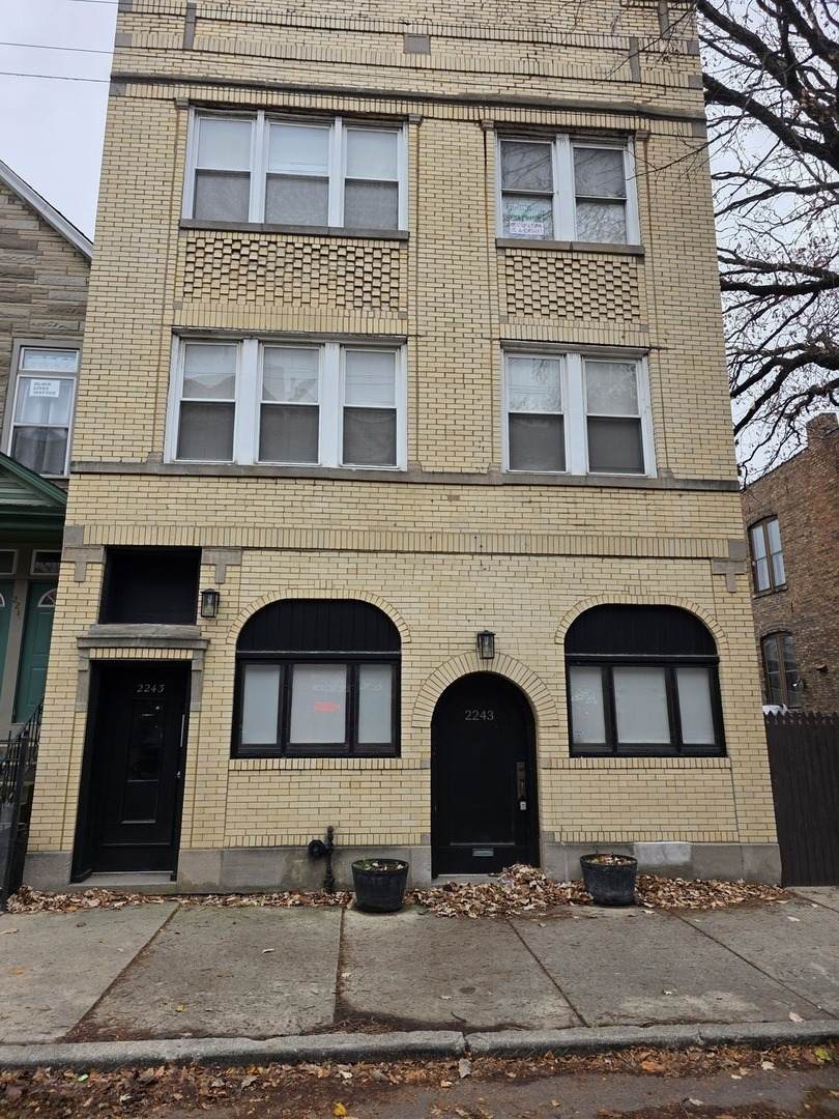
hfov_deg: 58.9
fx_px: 743
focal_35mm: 23
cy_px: 560
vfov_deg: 73.9
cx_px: 420
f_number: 1.7
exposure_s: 1/180
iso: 32
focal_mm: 6.3
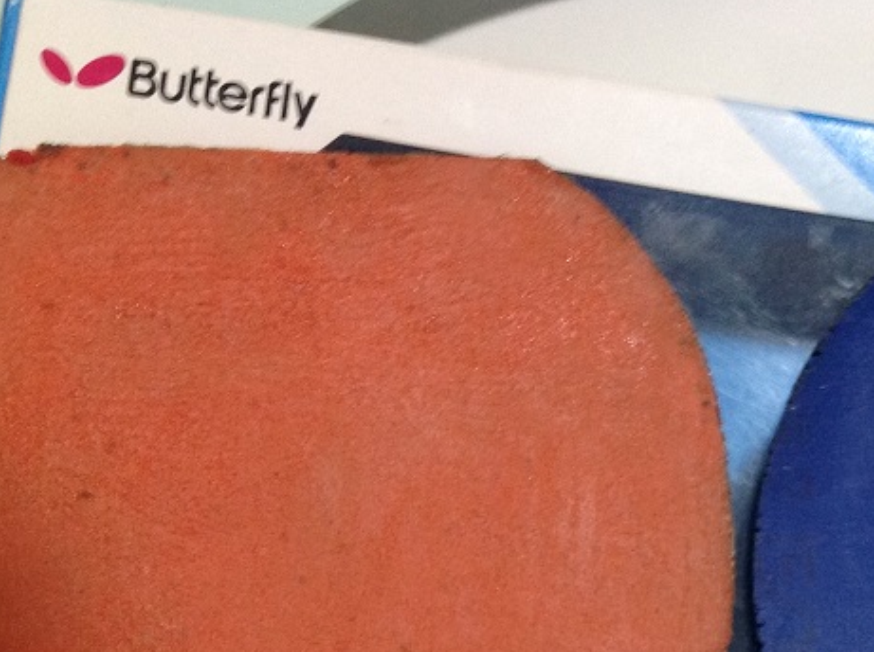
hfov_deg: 25.0
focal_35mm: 76
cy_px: 688
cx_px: 775
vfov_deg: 18.7
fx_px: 1915
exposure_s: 1/17
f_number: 2.4
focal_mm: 4.28
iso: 125
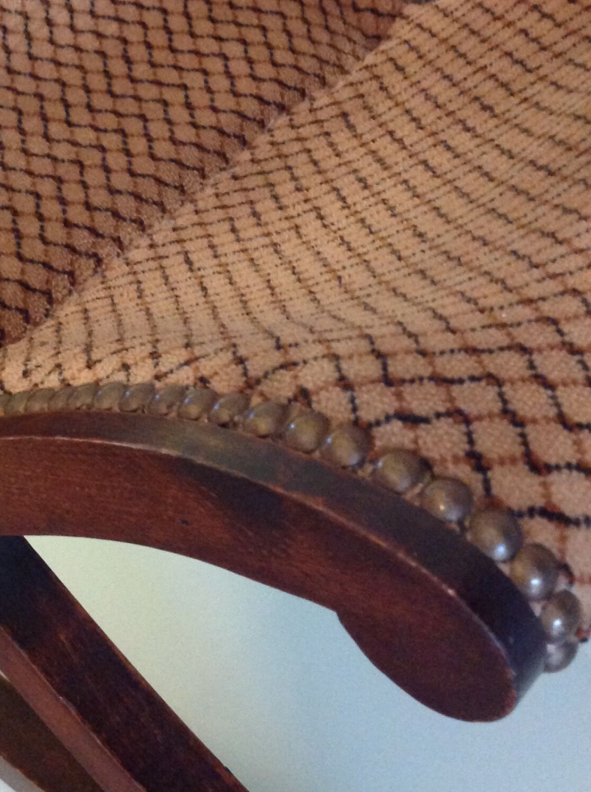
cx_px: 114
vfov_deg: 31.5
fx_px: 1392
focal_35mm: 61
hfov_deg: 23.6
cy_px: 258
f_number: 2.4
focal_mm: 4.28
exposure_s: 1/15
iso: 400
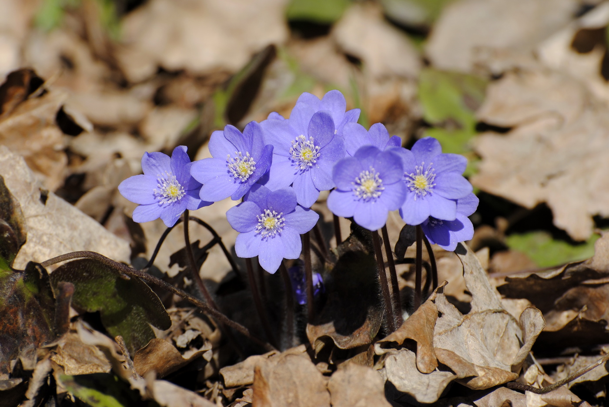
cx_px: 304
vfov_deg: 4.7
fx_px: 4954
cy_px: 204
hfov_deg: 7.0
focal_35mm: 292
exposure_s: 1/250
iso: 100
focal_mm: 195
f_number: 8
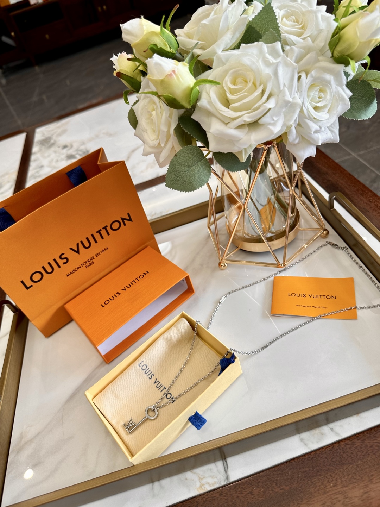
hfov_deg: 56.8
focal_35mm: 24
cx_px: 190
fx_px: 351
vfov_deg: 71.6
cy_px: 254
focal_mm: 6.86
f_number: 1.78
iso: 80
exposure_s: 1/100
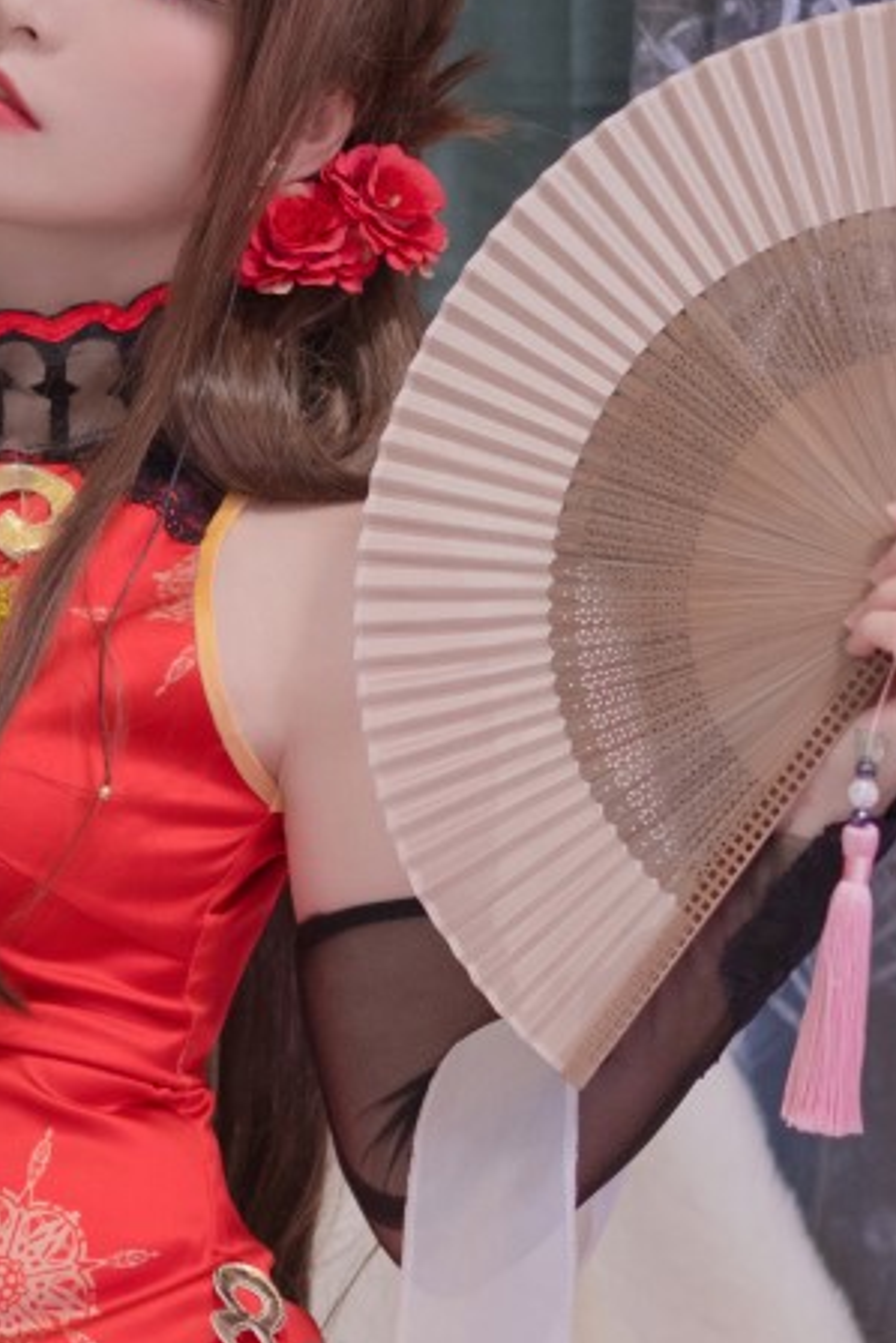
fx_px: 5297
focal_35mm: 142
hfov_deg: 9.6
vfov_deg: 14.4
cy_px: 1043
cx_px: 129
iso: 320
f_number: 1.4
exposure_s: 1/125
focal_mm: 35
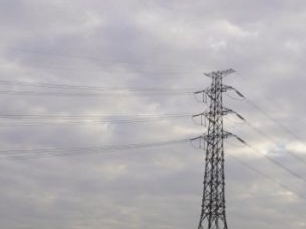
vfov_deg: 17.6
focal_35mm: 78
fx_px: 689
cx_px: 209
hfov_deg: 24.9
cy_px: 301
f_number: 8
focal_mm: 16
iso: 100
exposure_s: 1/125
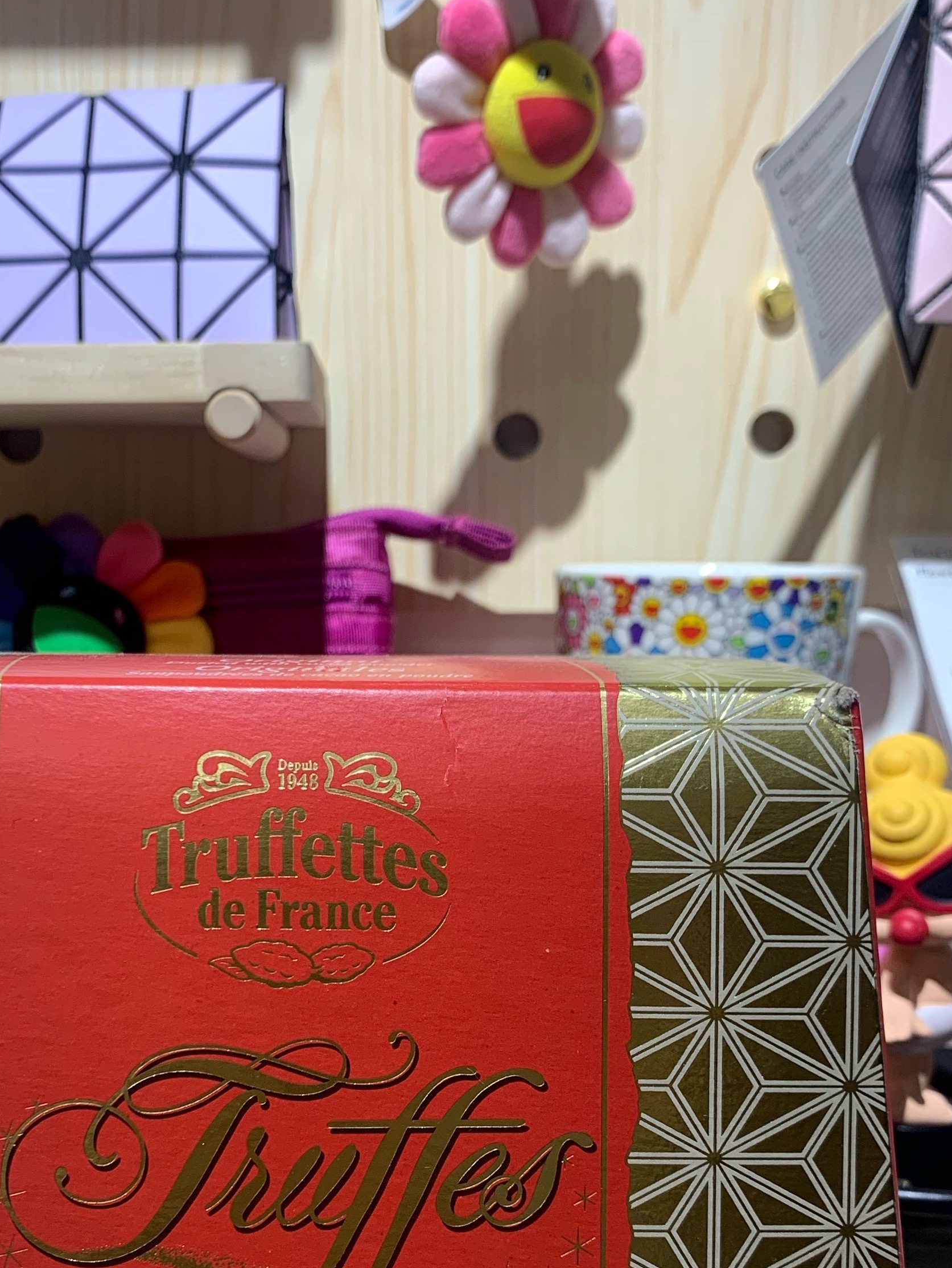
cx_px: 305
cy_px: 850
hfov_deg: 30.6
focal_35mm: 47
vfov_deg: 39.9
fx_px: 1723
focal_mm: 4.25
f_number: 1.8
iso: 32
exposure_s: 1/100
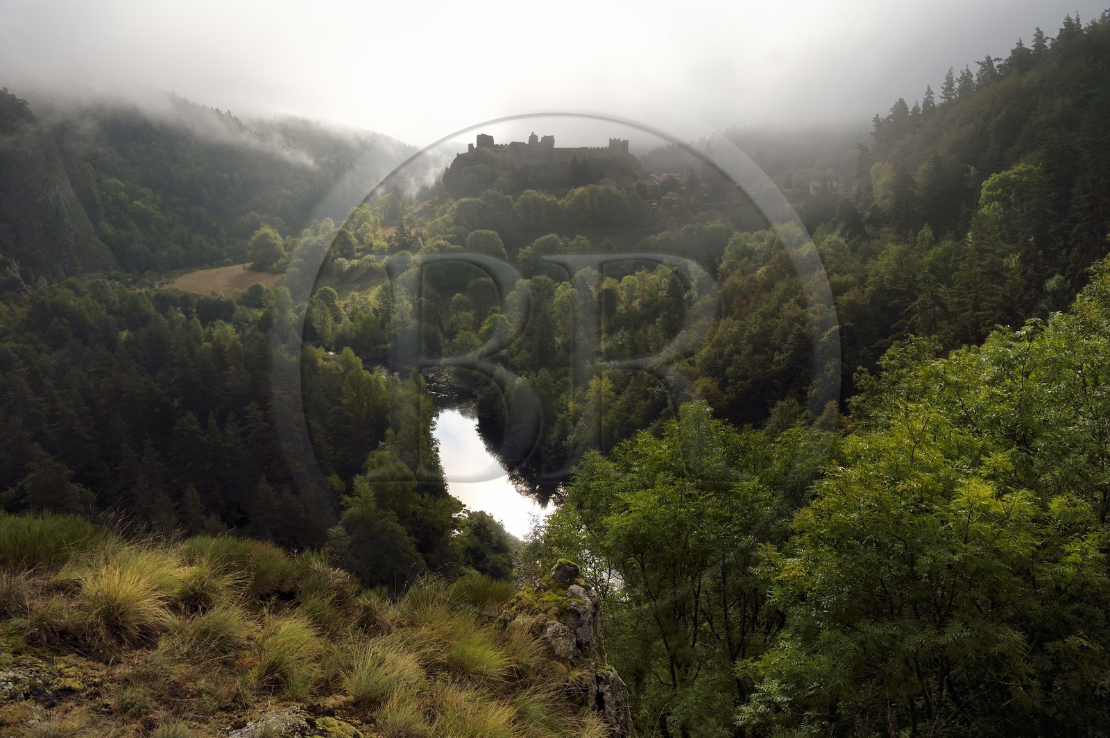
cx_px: 555
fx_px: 893
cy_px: 369
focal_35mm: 29
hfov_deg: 63.7
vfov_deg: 44.9
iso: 200
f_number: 13
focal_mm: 29
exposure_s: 1/250
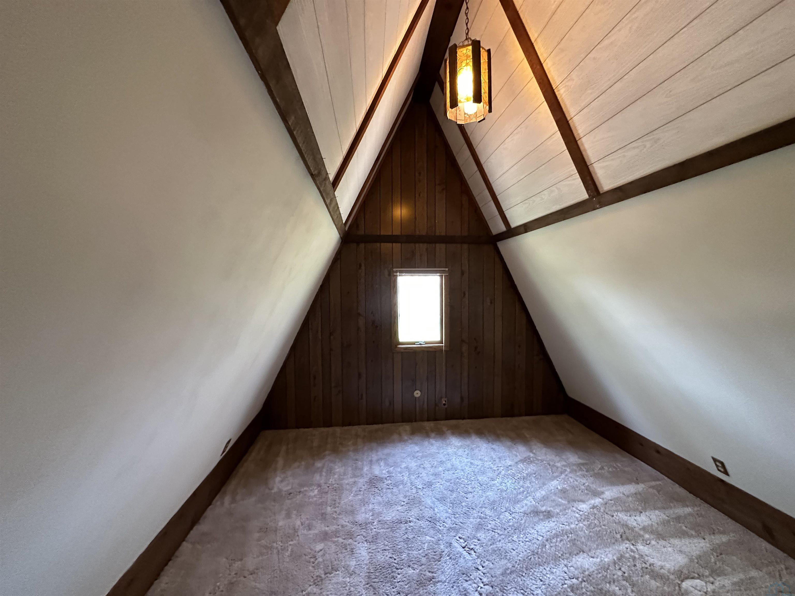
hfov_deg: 102.1
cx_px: 398
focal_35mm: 14
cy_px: 298
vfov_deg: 85.7
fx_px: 322
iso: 800
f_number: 2.2
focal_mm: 2.22
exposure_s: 1/60
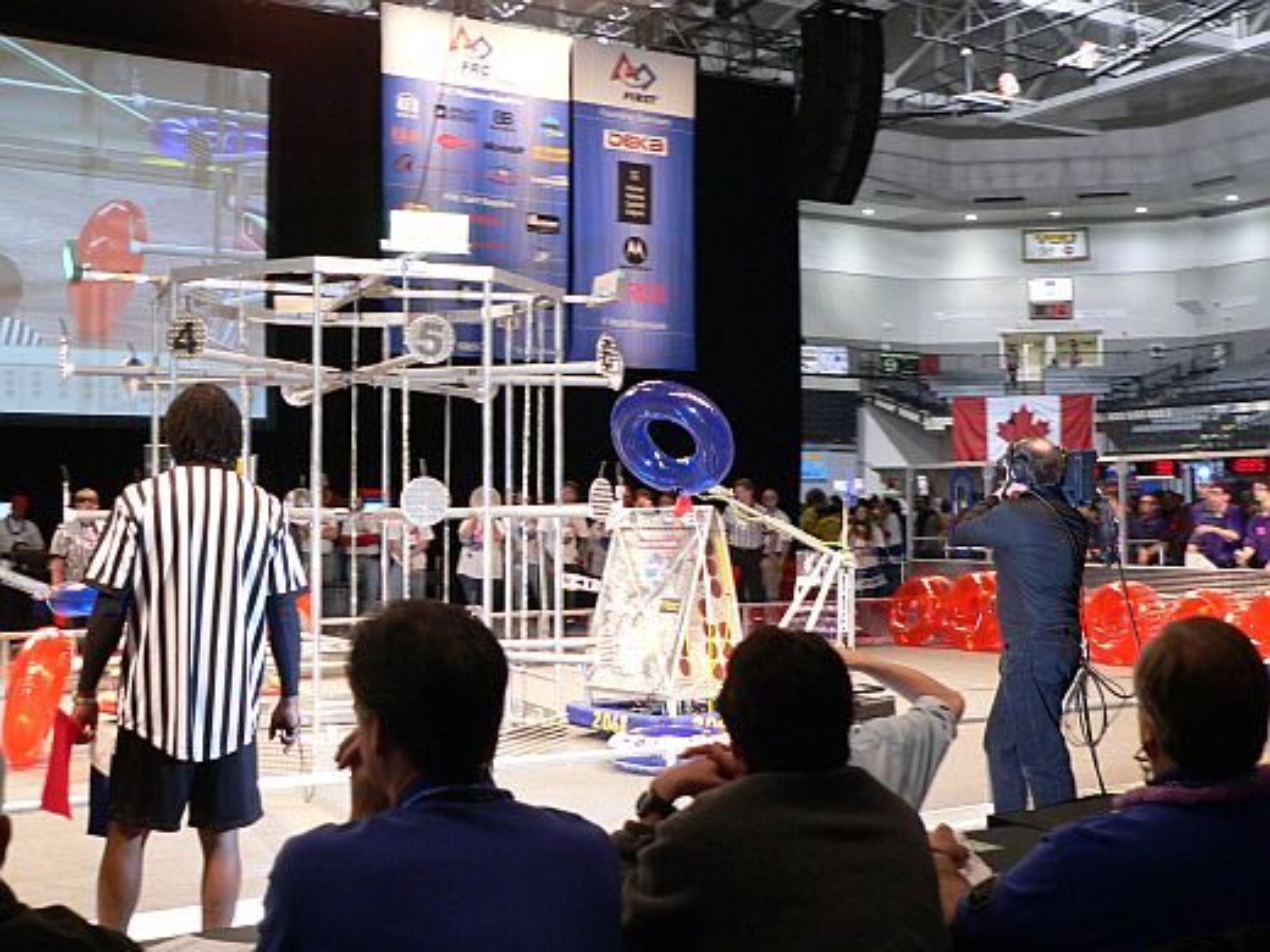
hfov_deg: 44.8
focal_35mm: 42
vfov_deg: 34.3
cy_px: 476
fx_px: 1541
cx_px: 635
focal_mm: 7
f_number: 2.8
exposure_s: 1/20
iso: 200
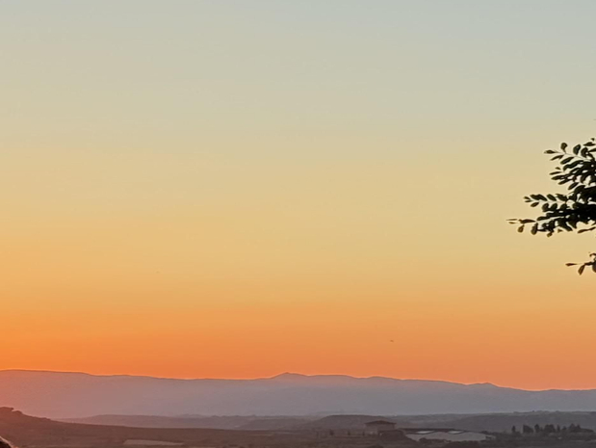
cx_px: -158
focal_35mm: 155
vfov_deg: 9.6
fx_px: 2670
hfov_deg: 12.4
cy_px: 303
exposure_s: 1/1642
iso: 100
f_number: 1.78
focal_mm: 6.76
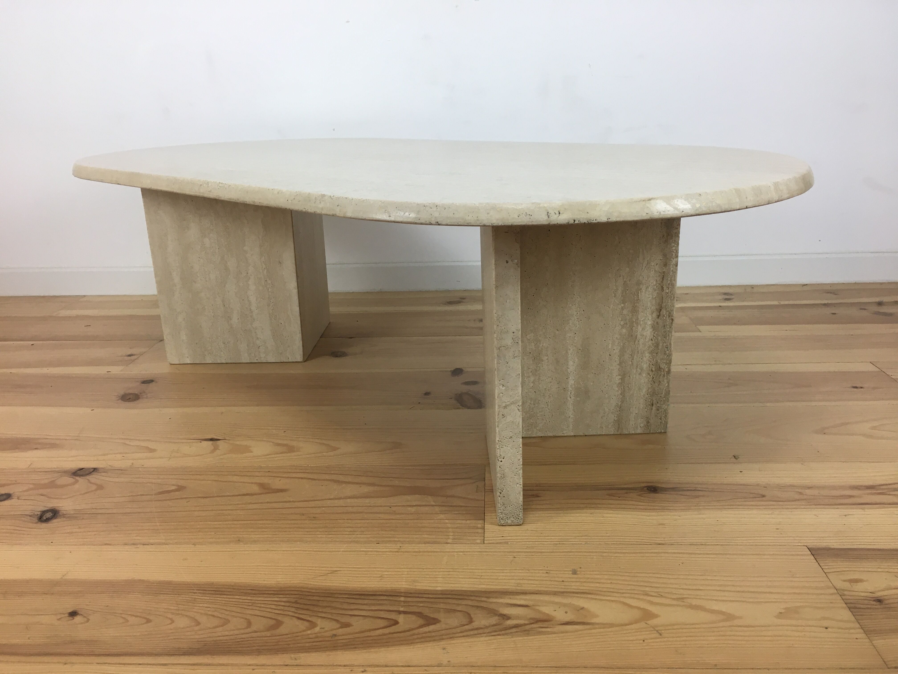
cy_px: 337
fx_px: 752
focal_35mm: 29
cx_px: 449
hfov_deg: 61.7
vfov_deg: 48.2
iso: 25
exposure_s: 1/33
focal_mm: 4.15
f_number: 2.2
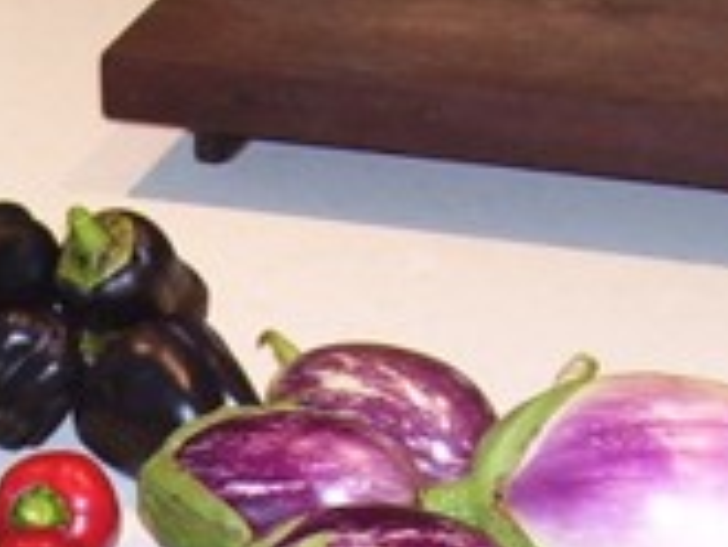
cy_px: 825
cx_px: -53
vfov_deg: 8.8
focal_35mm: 165
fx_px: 3473
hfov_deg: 11.8
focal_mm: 5.6
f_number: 2.7
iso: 80
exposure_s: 1/60
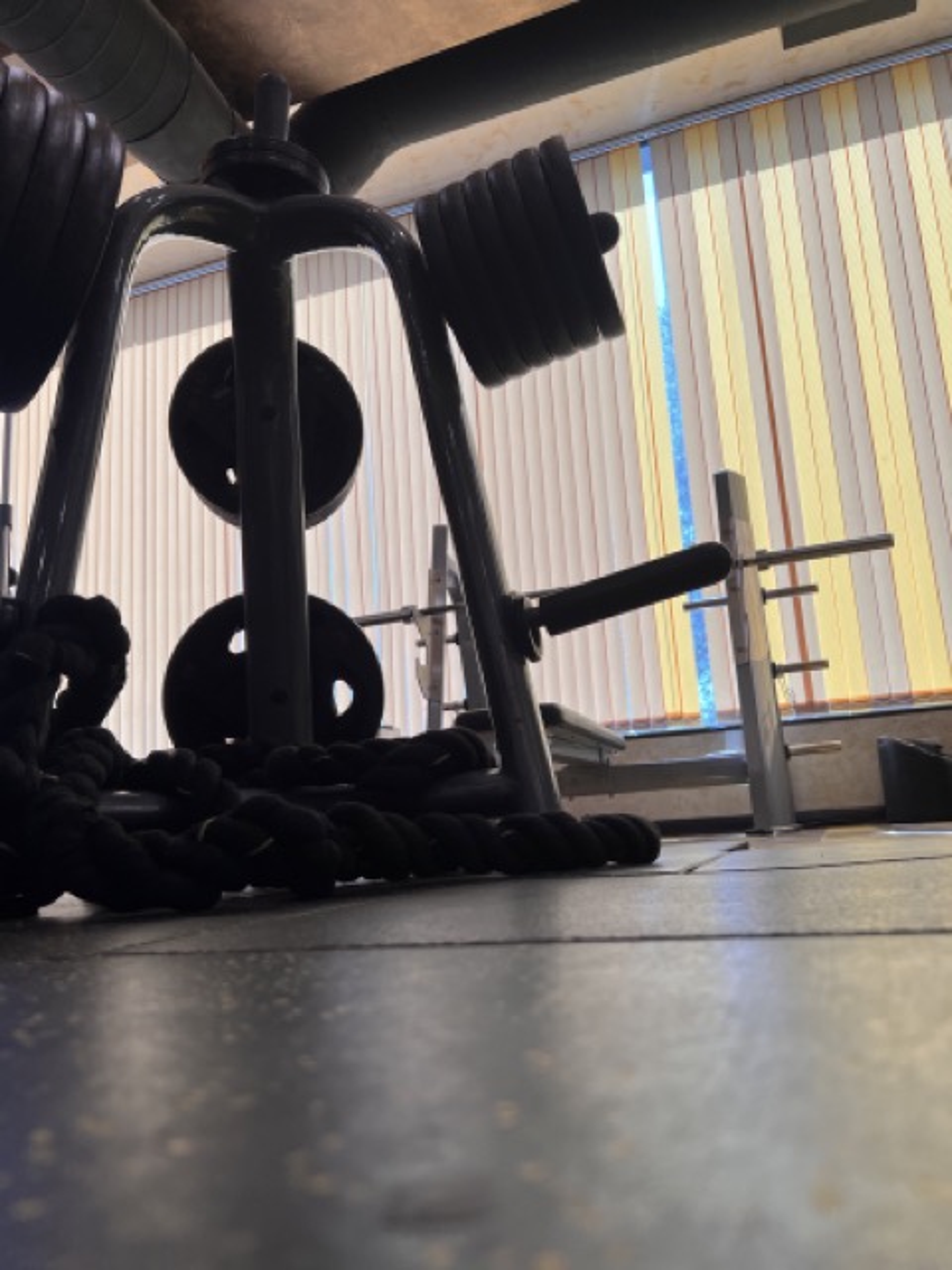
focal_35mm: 26
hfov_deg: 53.1
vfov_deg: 67.3
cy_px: 635
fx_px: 953
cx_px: 476
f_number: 1.5
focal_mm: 5.7
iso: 32
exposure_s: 1/102
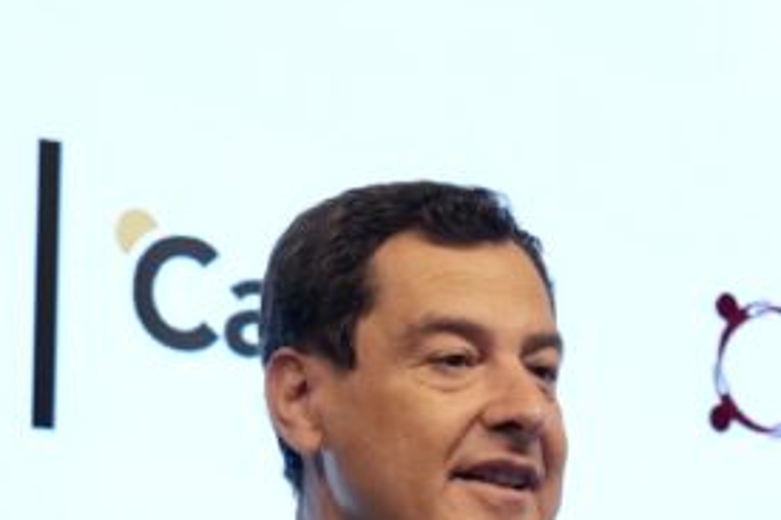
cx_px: 602
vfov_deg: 5.2
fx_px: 5659
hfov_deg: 7.9
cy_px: 840
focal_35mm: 261
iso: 2500
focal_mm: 70
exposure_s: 1/160
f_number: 4
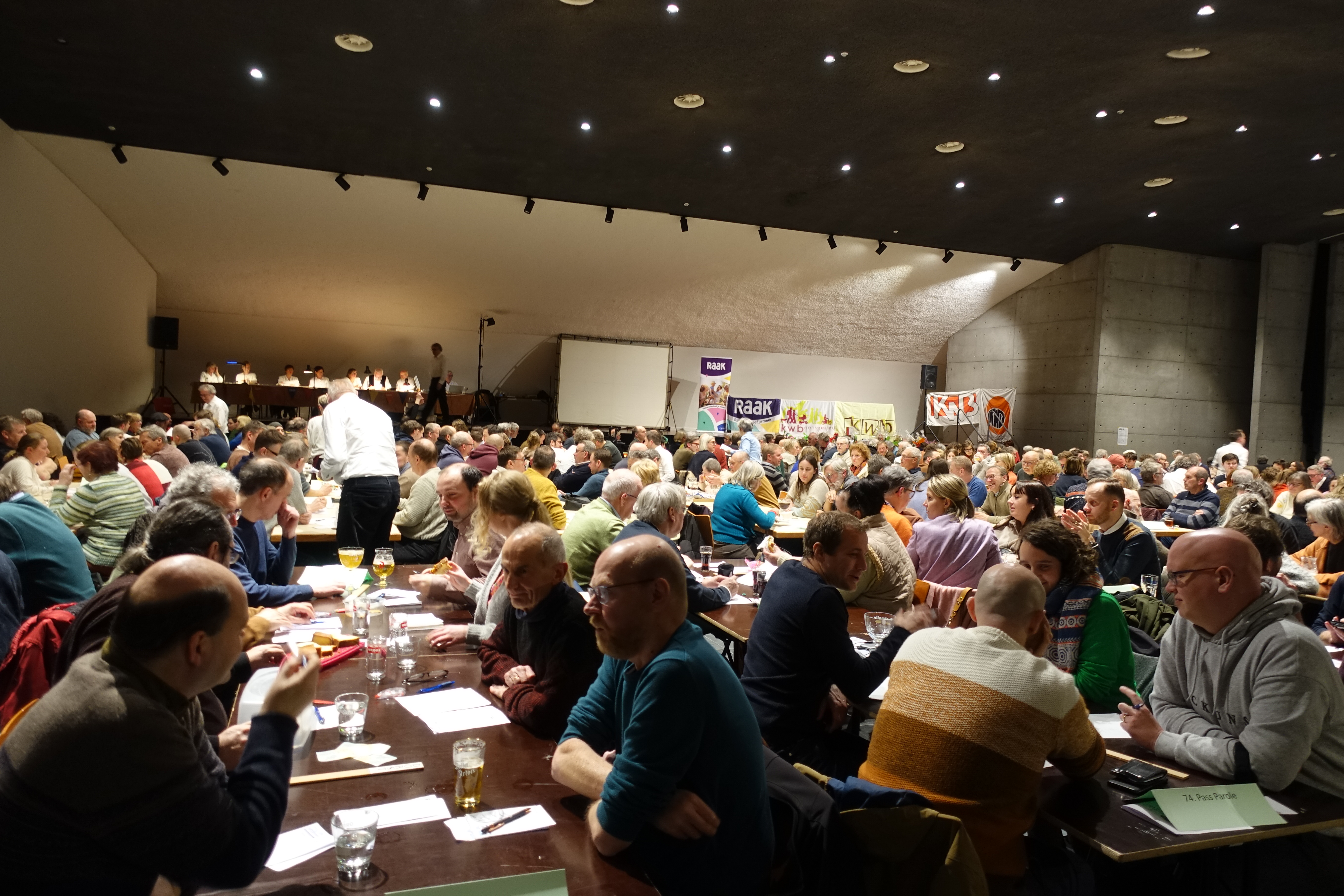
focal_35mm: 24
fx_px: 896
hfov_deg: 73.7
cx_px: 672
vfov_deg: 53.1
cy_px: 448
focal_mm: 8.8
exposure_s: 1/30
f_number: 1.8
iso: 320
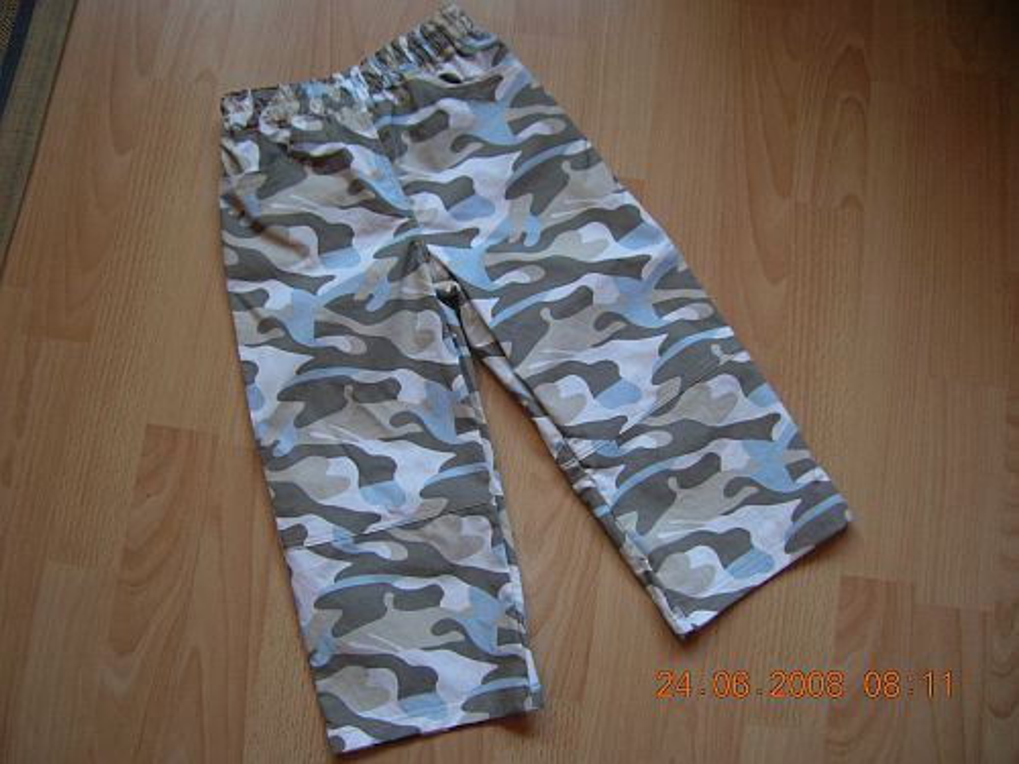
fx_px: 1001
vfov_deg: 41.8
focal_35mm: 34
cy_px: 382
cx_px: 510
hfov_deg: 54.0
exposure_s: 1/29
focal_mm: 5.7
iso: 126
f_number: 2.9
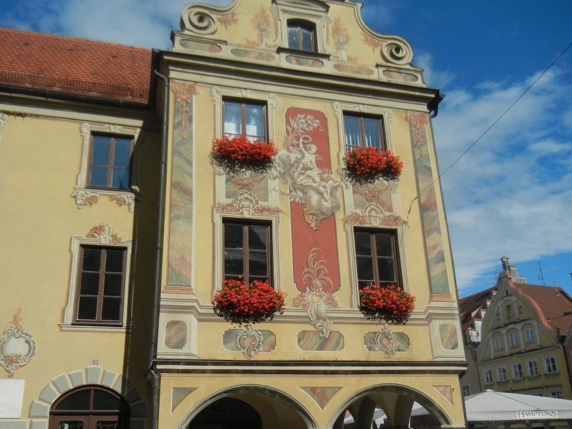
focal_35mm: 35
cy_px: 249
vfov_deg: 40.6
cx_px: 269
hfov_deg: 52.6
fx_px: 578
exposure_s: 1/734
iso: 160
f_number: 7
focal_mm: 5.4
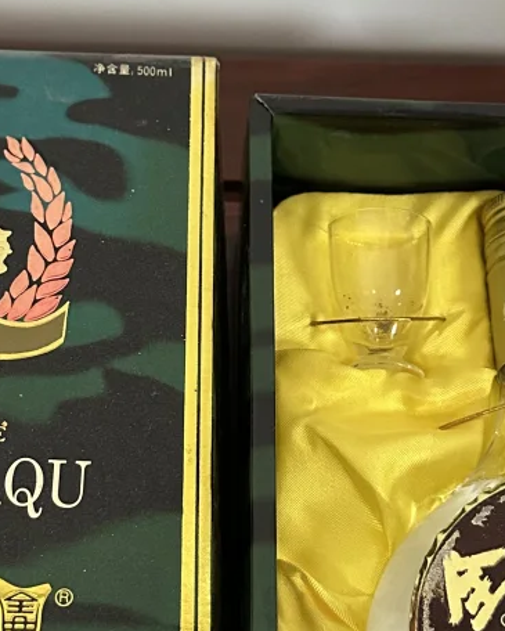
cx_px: 192
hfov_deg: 20.7
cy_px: 250
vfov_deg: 25.7
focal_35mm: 74
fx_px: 1382
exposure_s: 1/60
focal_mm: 6.86
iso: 500
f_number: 1.78
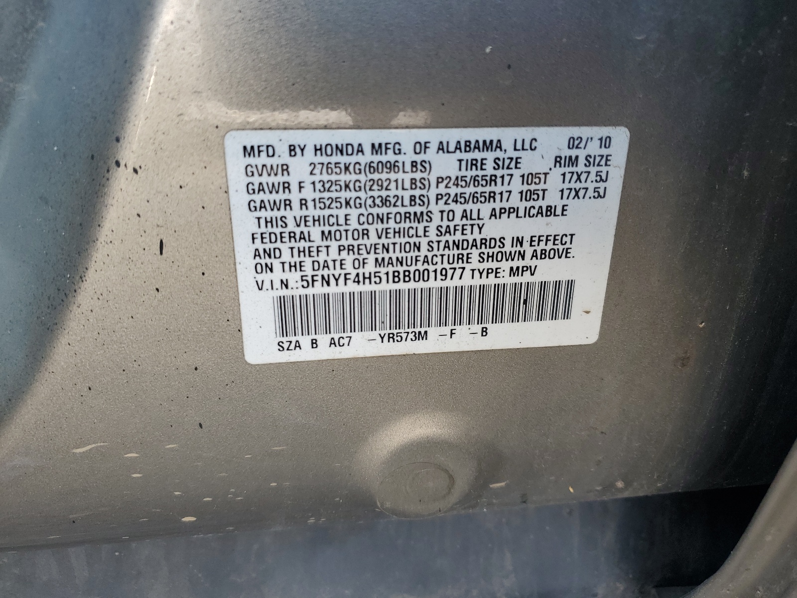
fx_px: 599
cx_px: 398
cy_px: 299
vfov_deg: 53.1
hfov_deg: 67.3
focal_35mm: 26
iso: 50
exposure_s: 1/263
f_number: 1.5
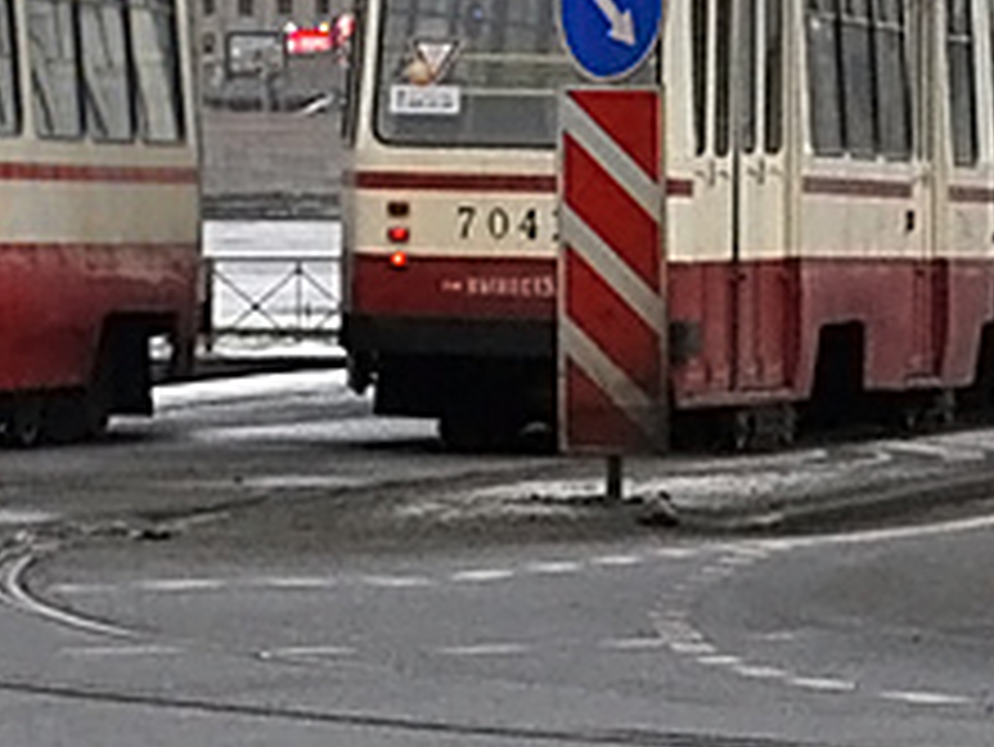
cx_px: -400
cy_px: -538
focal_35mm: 292
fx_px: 8389
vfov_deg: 5.0
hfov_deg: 6.7
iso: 320
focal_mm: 32
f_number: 5.6
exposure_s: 1/250
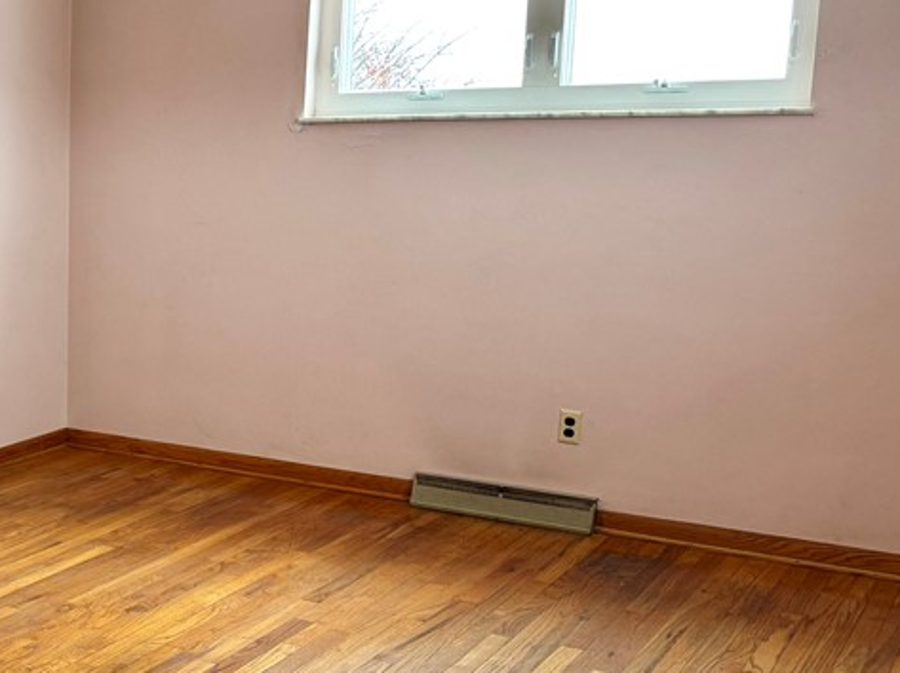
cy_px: 376
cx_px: -49
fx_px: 1351
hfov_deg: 33.0
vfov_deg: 28.0
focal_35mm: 52
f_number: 1.78
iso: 125
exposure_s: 1/60
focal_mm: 6.76
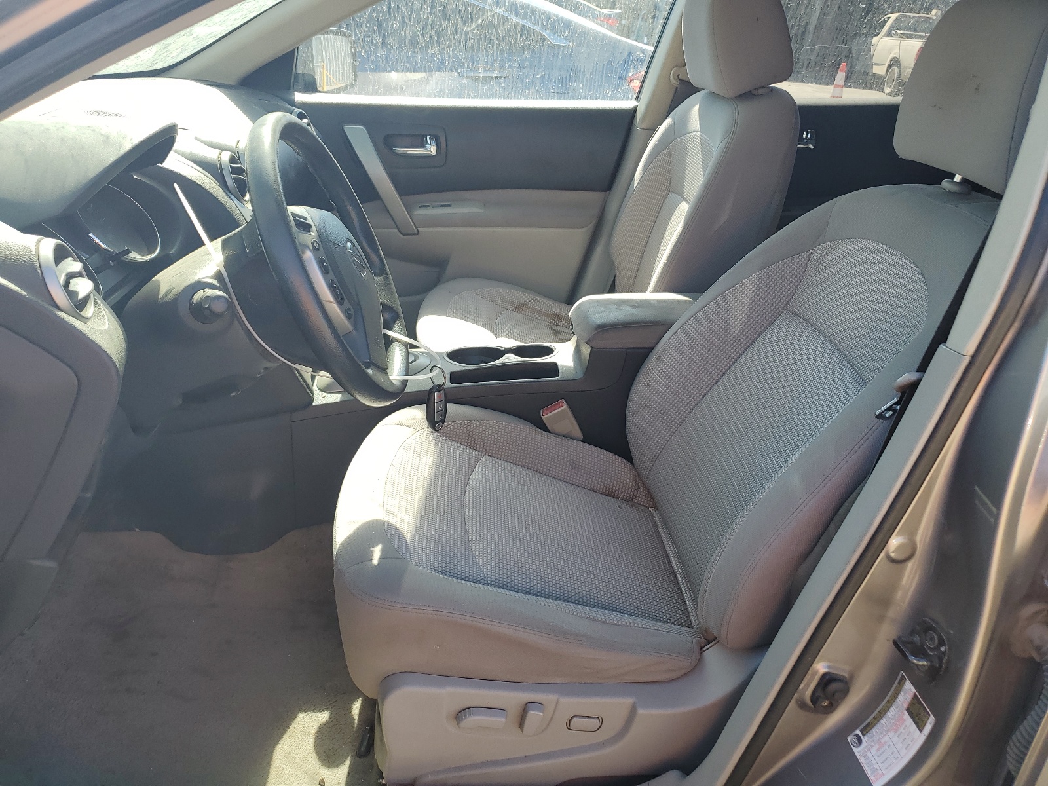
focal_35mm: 26
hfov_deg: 67.3
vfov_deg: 53.1
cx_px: 524
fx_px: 787
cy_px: 393
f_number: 1.5
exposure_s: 1/556
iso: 50
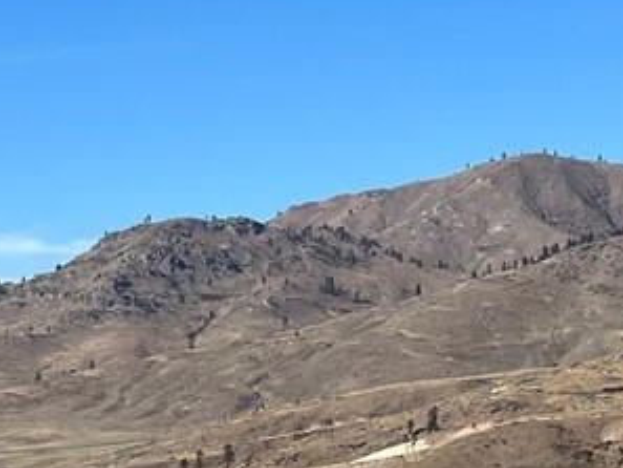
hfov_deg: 14.0
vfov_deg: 10.6
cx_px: 101
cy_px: 361
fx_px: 2521
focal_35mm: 140
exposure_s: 1/4149
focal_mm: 5.1
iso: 50
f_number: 1.6
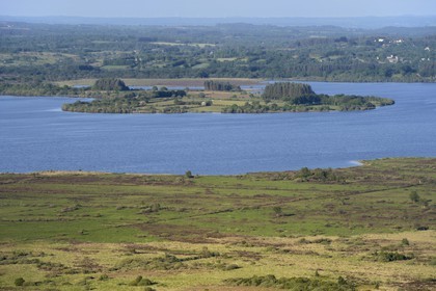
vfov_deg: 6.9
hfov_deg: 10.3
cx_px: 218
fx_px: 2422
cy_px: 146
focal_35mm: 200
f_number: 9
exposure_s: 1/250
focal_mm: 200
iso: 200
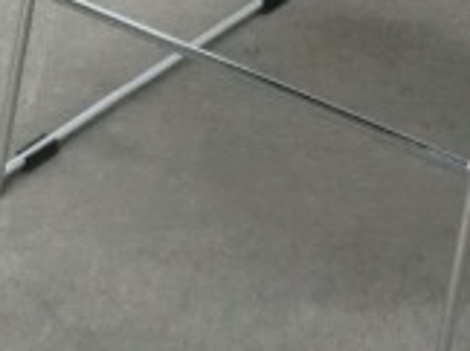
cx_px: 357
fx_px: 2413
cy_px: -241
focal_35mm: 178
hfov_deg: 11.1
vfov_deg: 8.1
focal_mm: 8.2
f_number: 4.3
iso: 800
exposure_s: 1/40
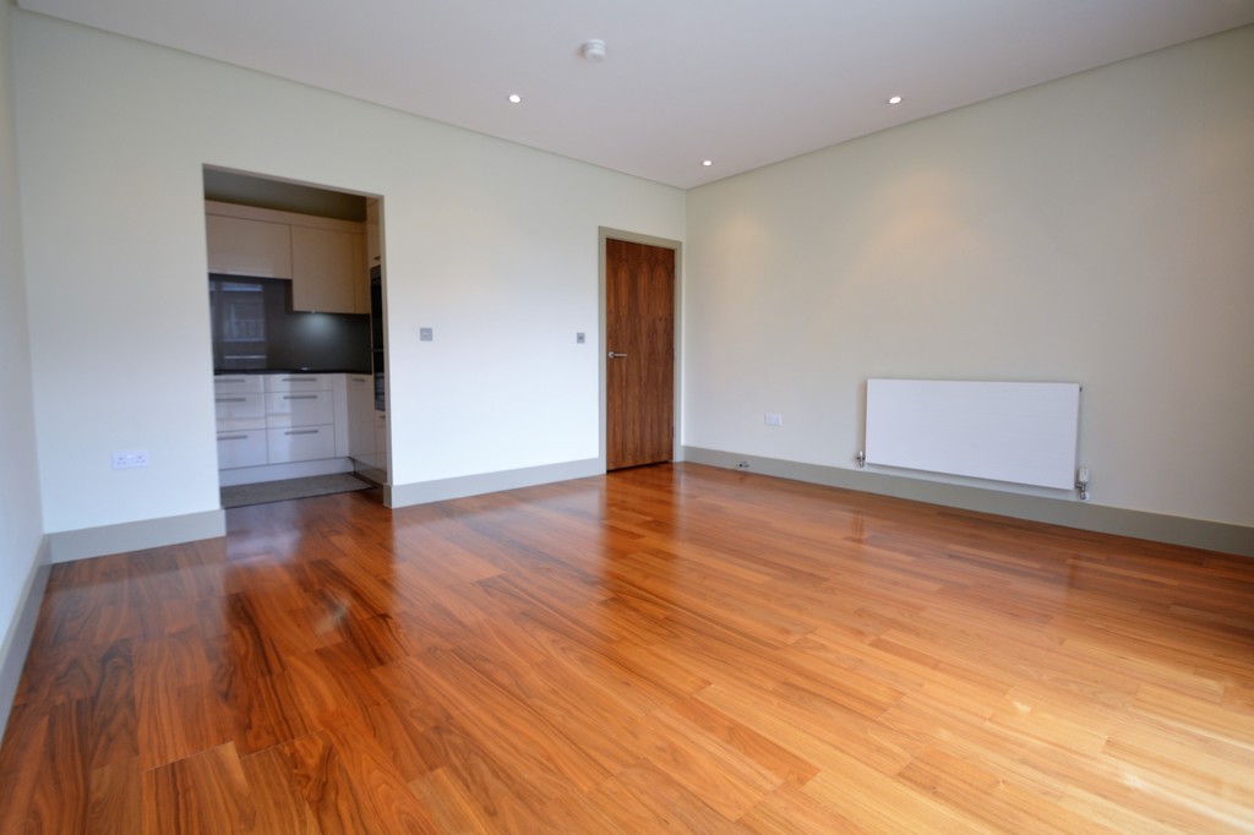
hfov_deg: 100.4
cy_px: 418
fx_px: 522
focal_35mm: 15
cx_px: 627
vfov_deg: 77.3
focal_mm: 10
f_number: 4.5
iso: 400
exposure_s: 1/80
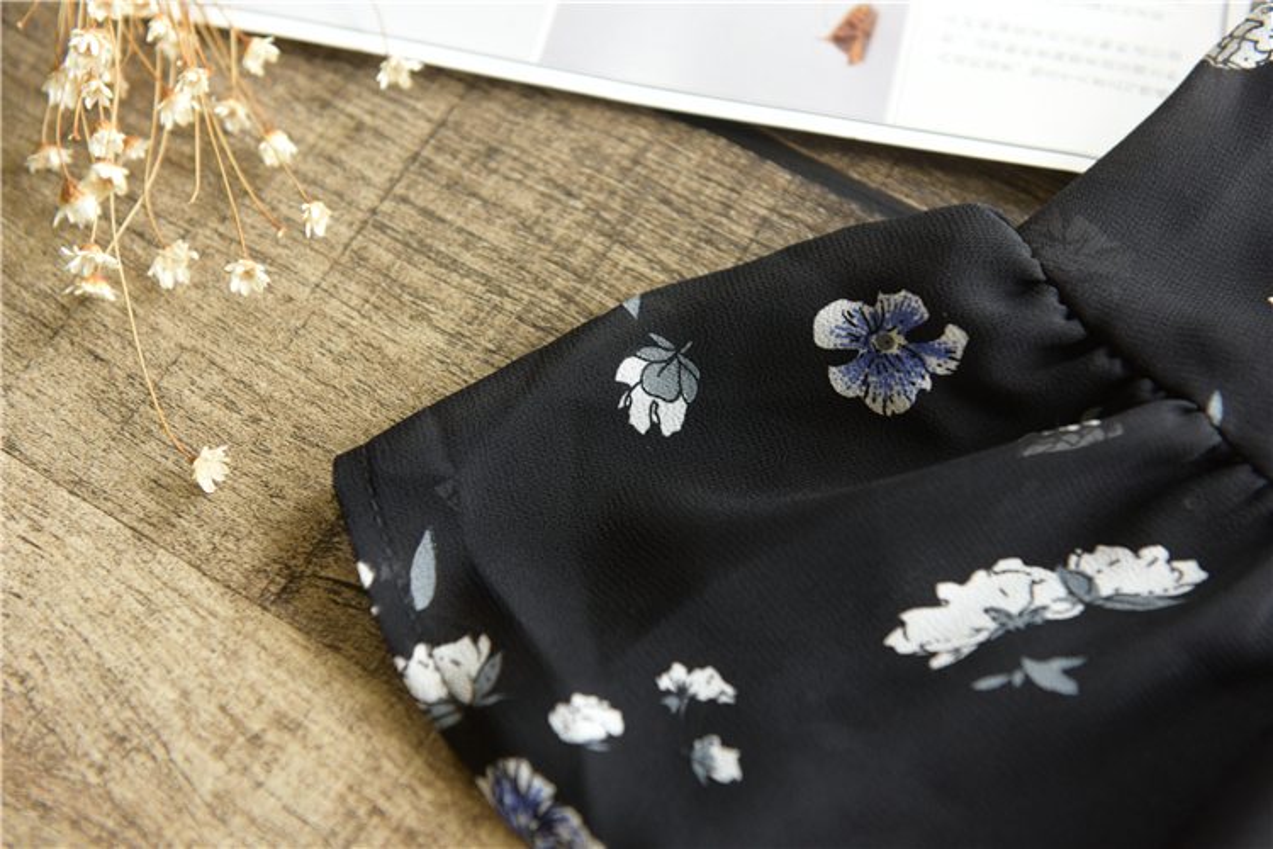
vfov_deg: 24.6
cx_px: 636
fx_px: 1945
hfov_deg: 36.2
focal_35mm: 55
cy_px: 424
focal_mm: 55
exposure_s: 1/80
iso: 500
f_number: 4
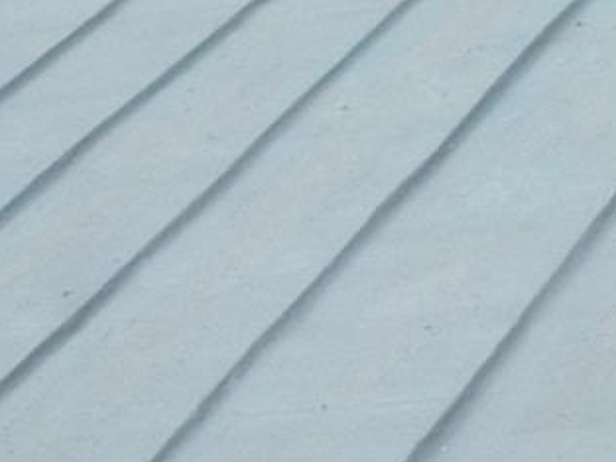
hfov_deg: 13.0
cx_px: 680
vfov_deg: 9.9
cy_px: -26
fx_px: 2653
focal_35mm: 149
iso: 50
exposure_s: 1/1022
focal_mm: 4.28
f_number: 2.4
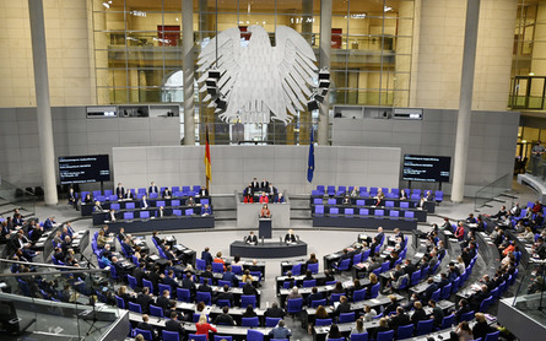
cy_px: 183
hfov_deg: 58.1
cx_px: 274
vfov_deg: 38.3
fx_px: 491
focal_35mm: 33
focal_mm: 32
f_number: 4.5
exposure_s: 1/125
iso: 3200
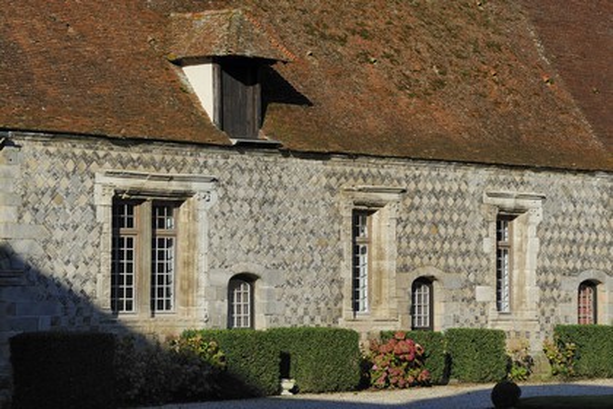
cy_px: 204
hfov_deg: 16.4
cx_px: 306
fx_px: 2128
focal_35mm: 125
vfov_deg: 11.0
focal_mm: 125
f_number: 13
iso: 200
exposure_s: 1/250
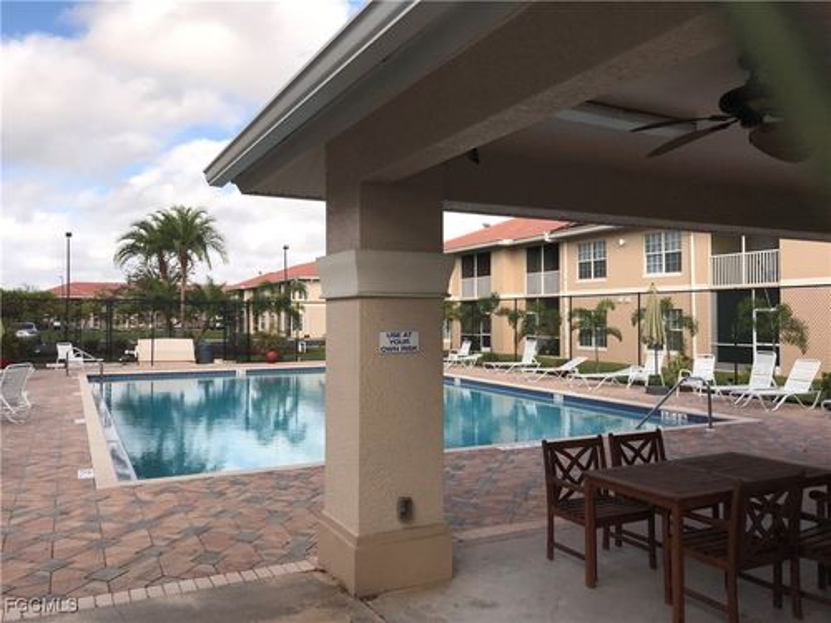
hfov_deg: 63.4
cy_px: 312
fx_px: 672
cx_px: 416
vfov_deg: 49.7
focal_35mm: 28
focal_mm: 3.99
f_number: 1.8
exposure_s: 1/3690
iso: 20
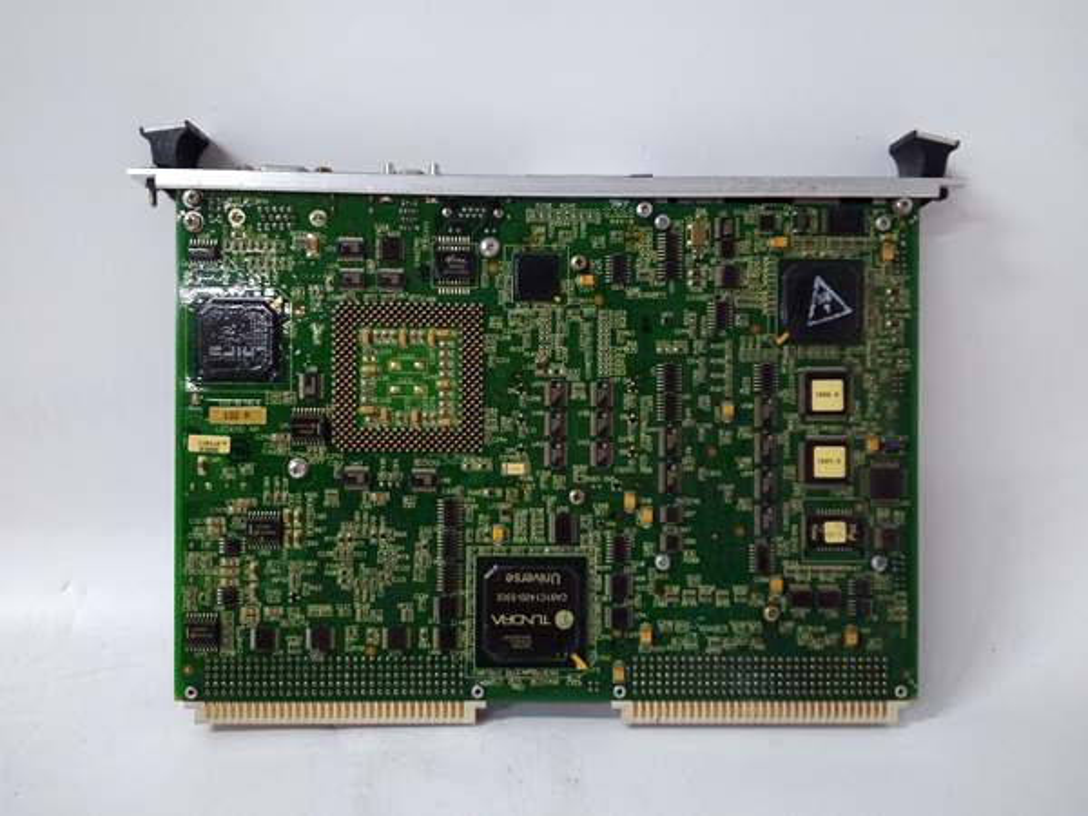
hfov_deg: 65.3
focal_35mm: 27
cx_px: 544
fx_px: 849
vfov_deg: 51.4
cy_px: 408
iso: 655
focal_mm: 3.79
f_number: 2
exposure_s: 1/33
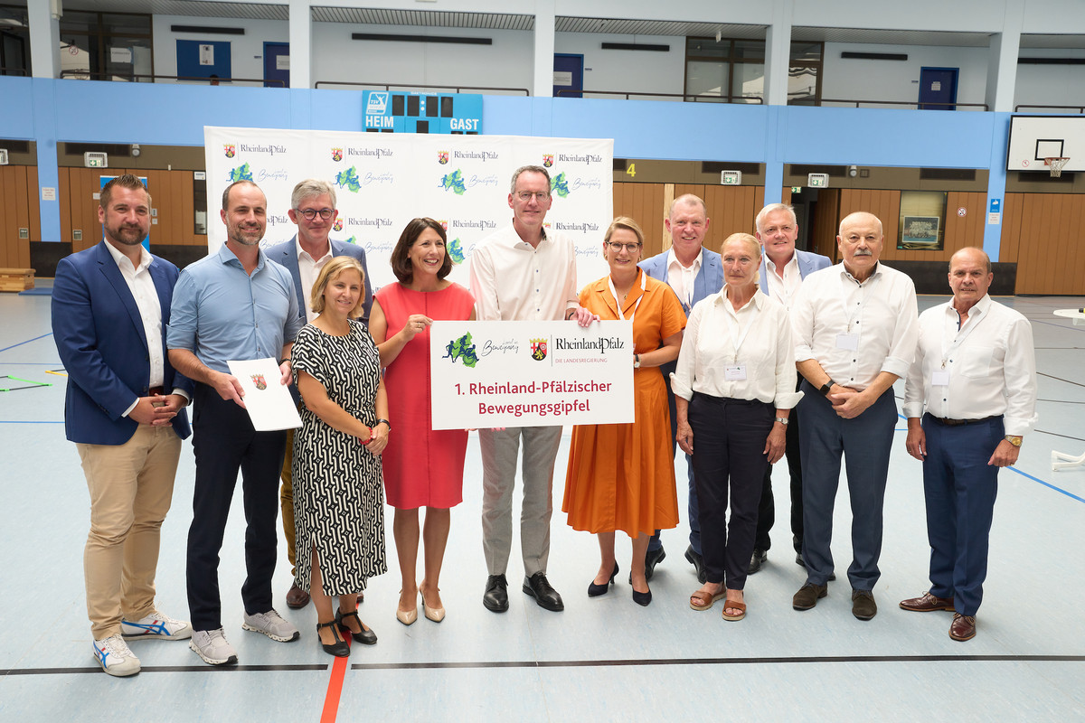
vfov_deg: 36.9
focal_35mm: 36
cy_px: 362
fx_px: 1085
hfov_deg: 53.1
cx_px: 542
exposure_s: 1/125
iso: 500
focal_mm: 36
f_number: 8
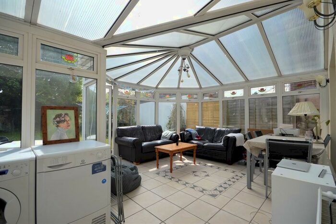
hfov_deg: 100.4
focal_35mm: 15
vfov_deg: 77.3
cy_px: 112
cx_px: 168
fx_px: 140
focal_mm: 10
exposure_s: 1/160
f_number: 6.3
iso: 100
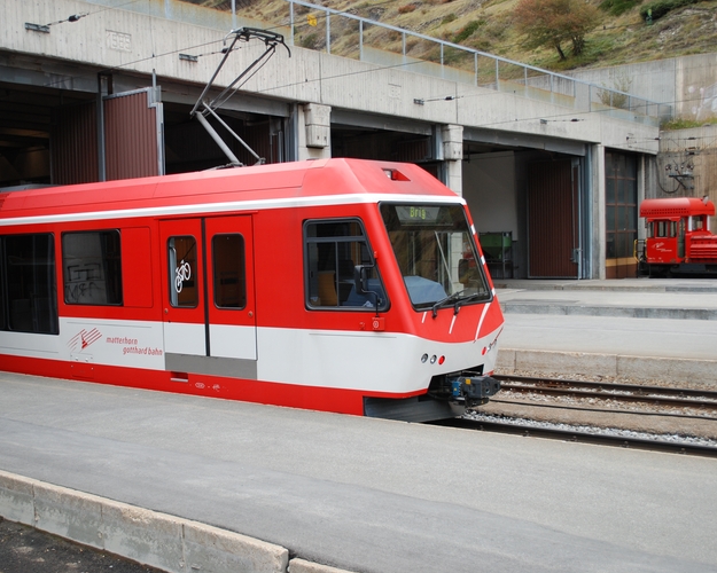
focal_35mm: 44
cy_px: 286
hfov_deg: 41.9
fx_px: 934
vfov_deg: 34.2
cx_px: 306
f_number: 5
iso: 200
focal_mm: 26
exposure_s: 1/100
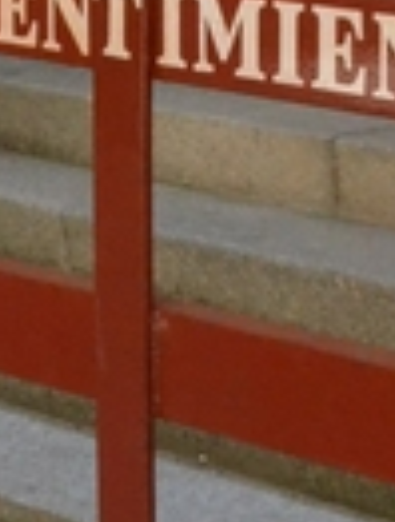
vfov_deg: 5.6
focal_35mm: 351
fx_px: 5314
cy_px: 38
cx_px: 758
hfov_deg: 4.2
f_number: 14
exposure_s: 1/800
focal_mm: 40
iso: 3200
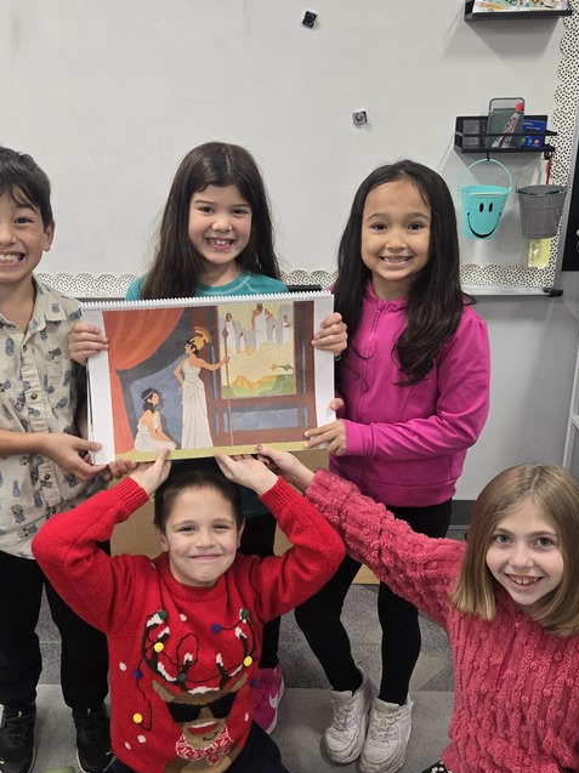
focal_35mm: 37
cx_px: 262
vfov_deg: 50.2
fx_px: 826
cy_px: 388
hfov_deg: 38.6
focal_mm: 5.4
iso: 250
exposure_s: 1/120
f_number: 1.8
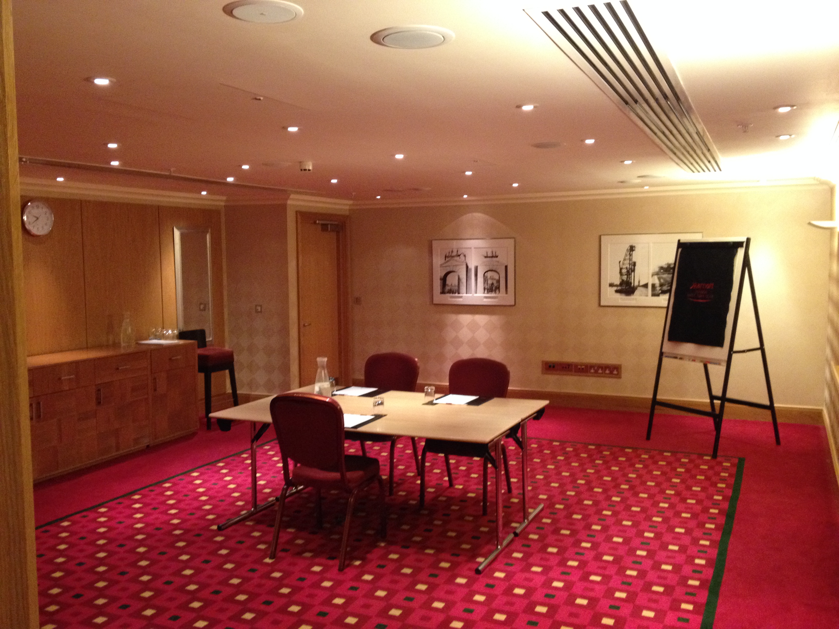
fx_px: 848
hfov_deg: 52.6
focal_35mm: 35
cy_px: 314
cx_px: 420
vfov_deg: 40.7
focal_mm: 4.28
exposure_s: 1/20
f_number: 2.4
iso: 320
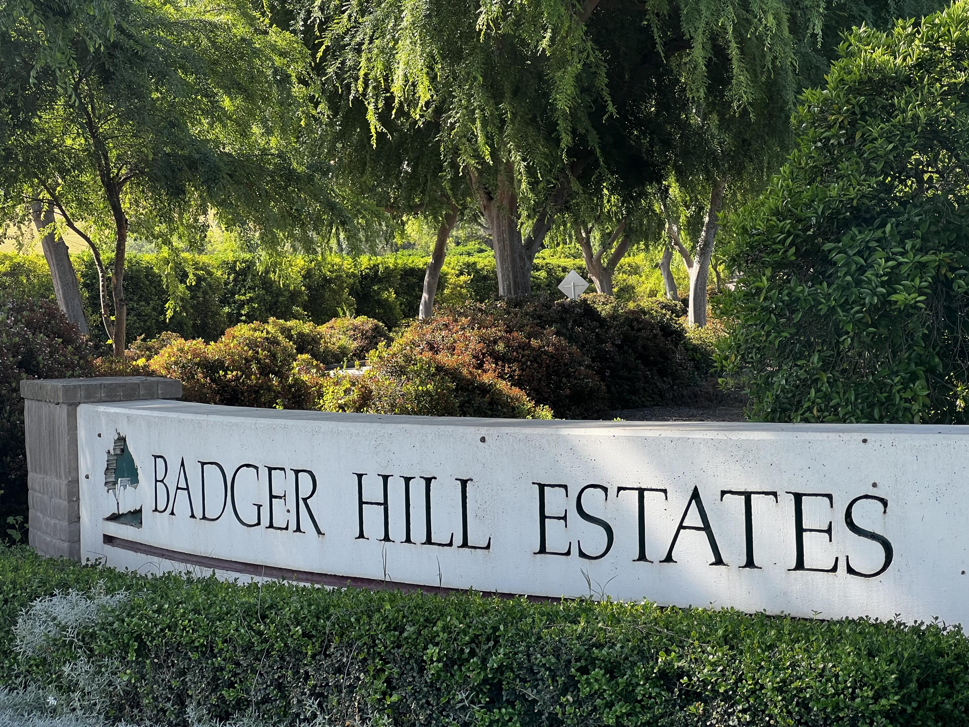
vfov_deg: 19.1
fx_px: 2155
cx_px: 484
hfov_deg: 25.3
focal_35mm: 77
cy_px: 364
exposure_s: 1/151
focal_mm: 9
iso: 32
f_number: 2.8
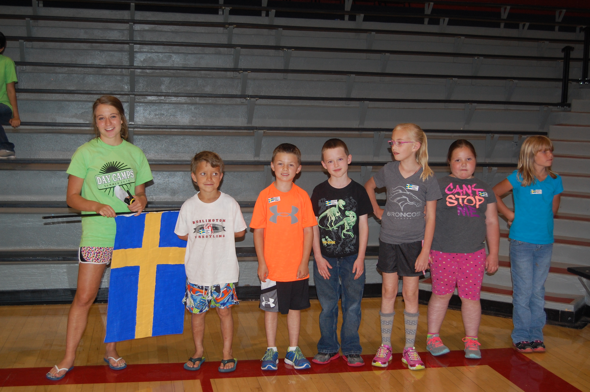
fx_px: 786
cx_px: 295
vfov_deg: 28.0
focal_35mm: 48
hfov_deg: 41.1
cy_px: 196
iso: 400
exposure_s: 1/60
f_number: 4.5
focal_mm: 32
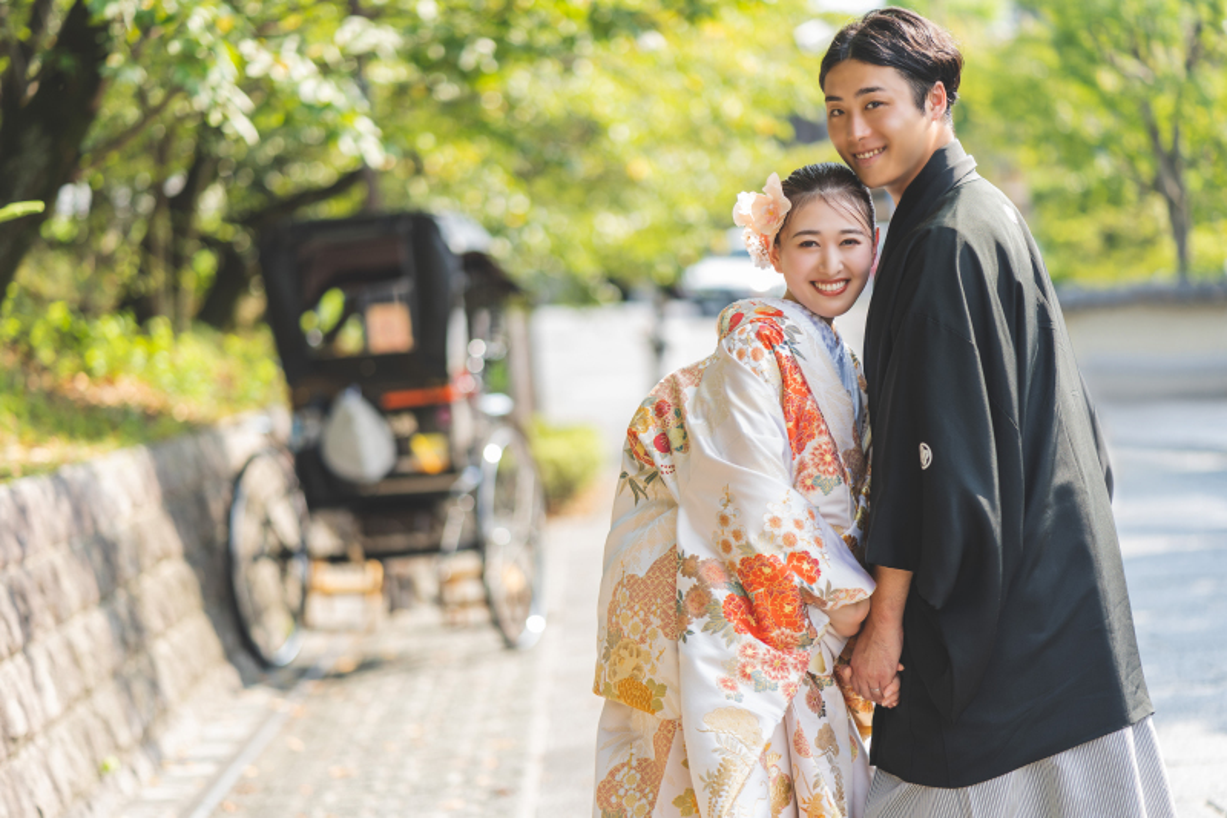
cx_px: 614
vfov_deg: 16.1
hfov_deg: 23.9
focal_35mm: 85
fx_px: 2896
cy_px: 409
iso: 50
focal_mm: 85
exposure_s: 1/400
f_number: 1.8
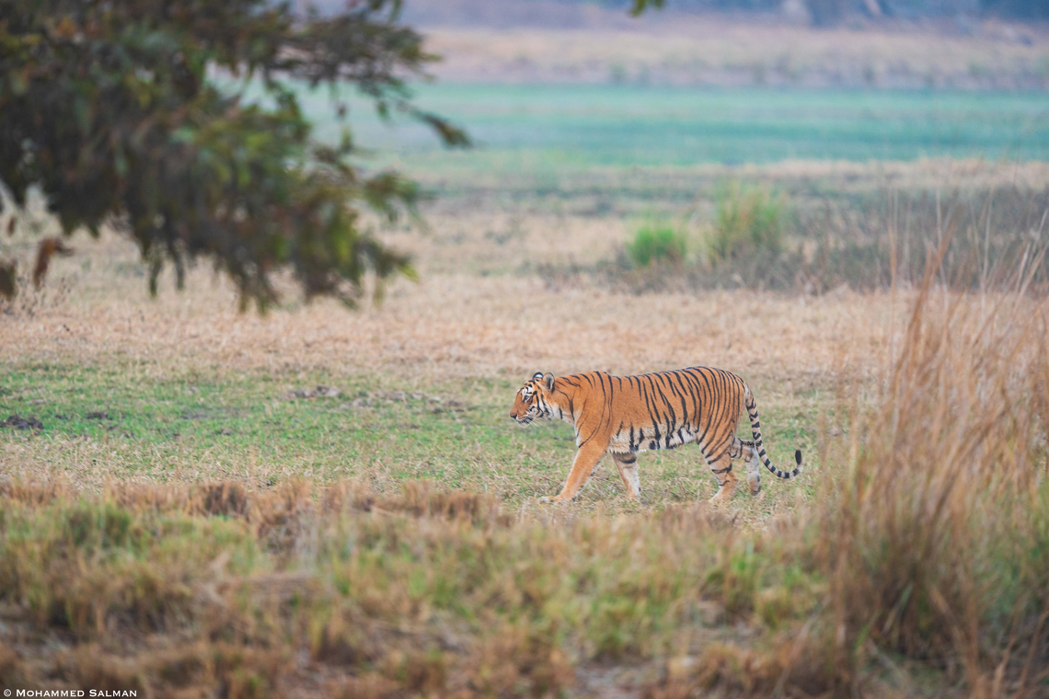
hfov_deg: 3.4
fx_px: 17482
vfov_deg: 2.3
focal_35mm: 600
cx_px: 524
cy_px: 350
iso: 1250
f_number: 4
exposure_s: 1/100
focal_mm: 600
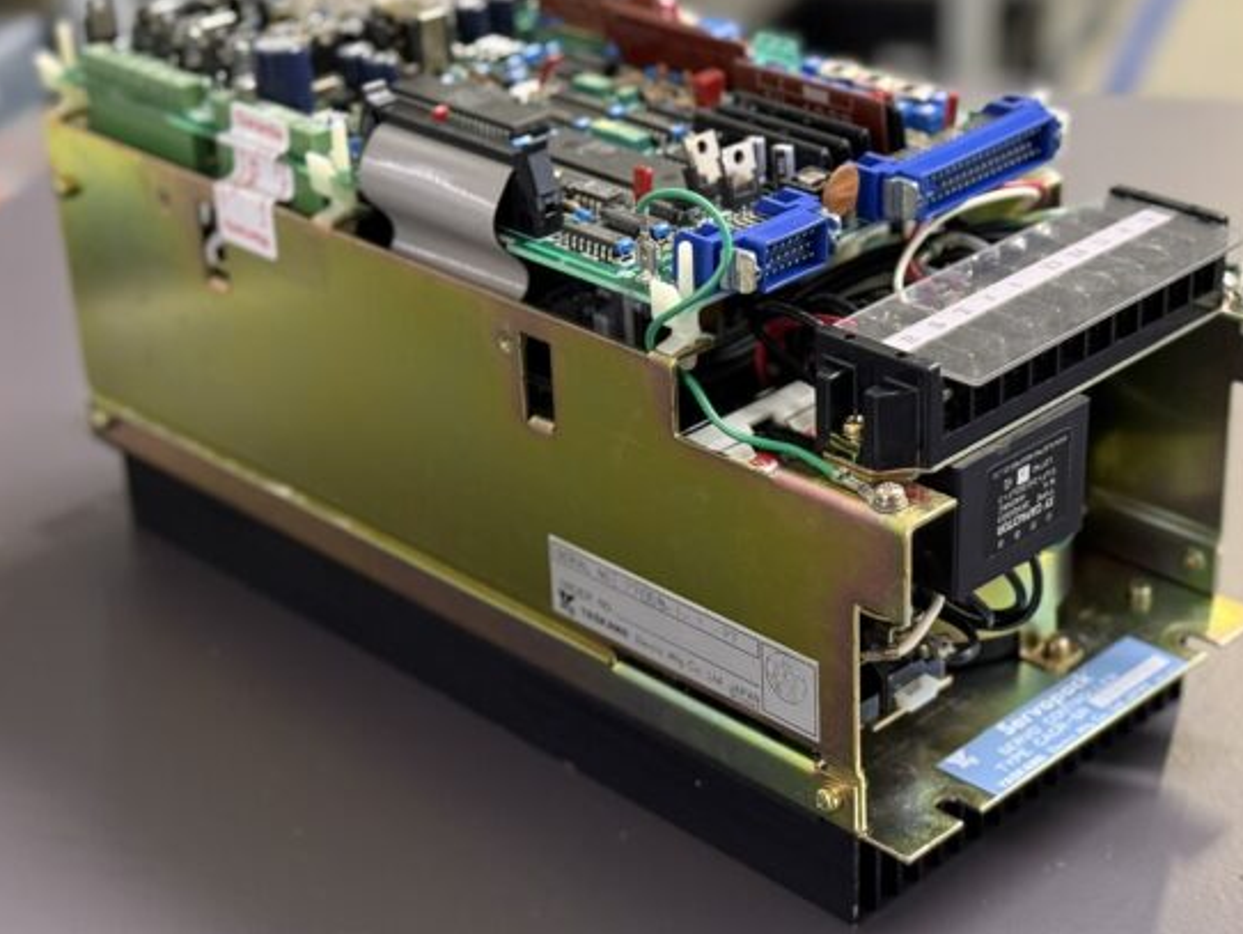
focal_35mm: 68
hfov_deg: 28.5
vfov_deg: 21.6
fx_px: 2443
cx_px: 674
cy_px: 422
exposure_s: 1/33
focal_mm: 6.76
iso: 320
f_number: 1.78
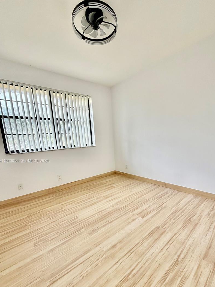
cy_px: 161
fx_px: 132
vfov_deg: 94.0
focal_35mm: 16
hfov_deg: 77.8
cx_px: 121
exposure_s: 1/121
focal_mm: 2.22
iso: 125
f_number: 2.2
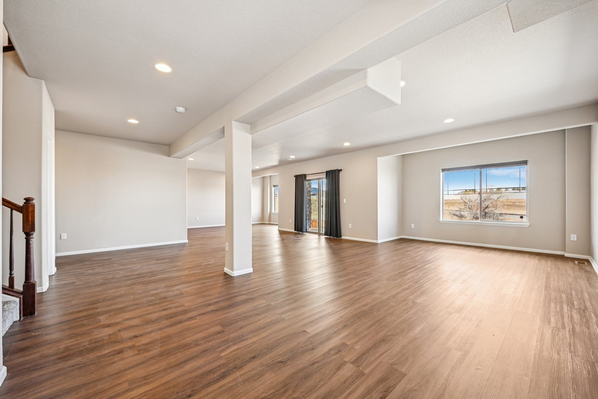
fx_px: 233
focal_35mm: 14
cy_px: 200
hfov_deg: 104.3
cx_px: 299
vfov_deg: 81.2
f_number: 10
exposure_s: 1/15
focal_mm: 14
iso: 200
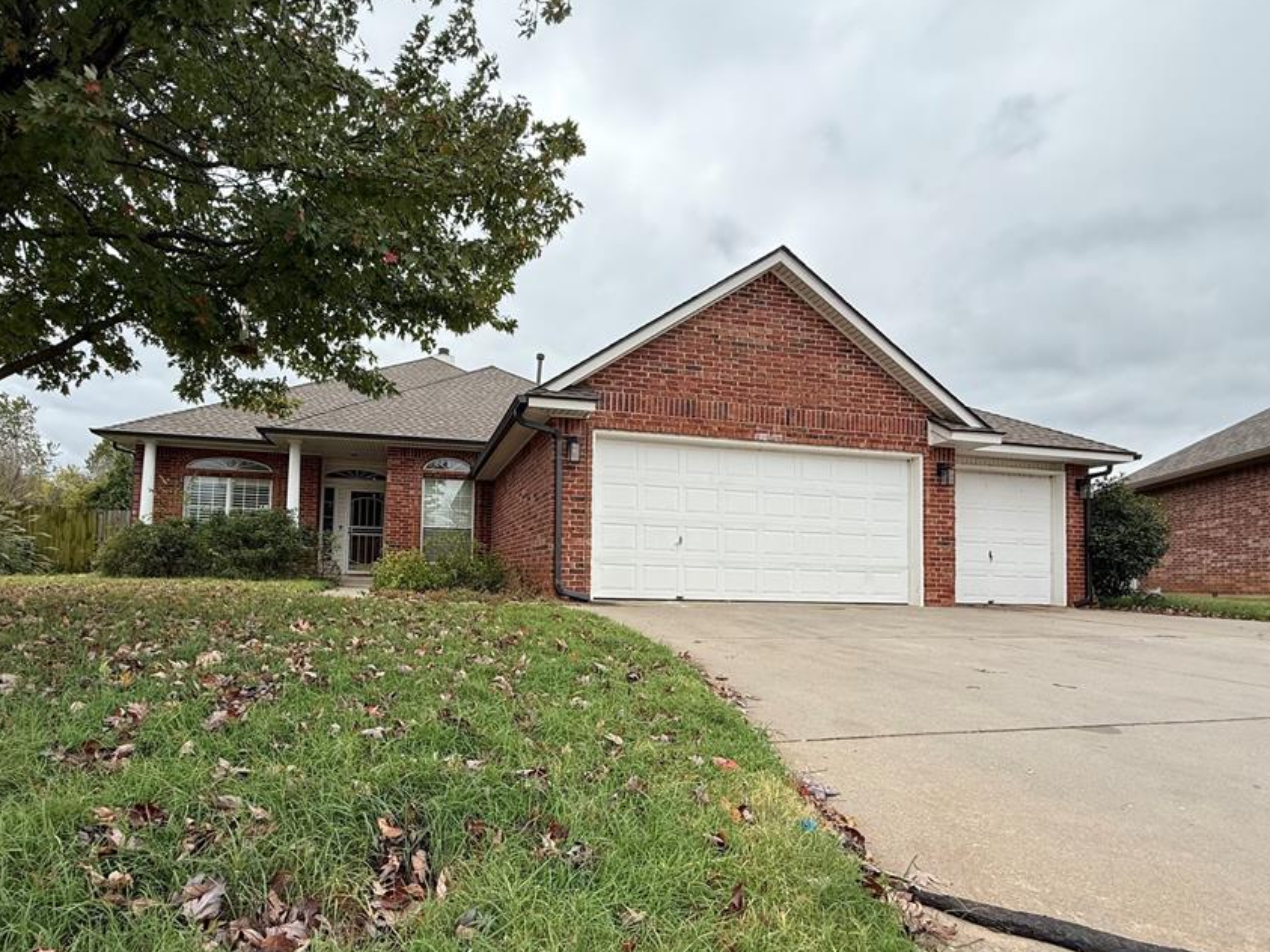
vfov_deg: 74.2
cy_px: 548
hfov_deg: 90.4
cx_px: 544
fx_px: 624
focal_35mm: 17
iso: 50
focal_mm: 2.22
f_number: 2.2
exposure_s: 1/717
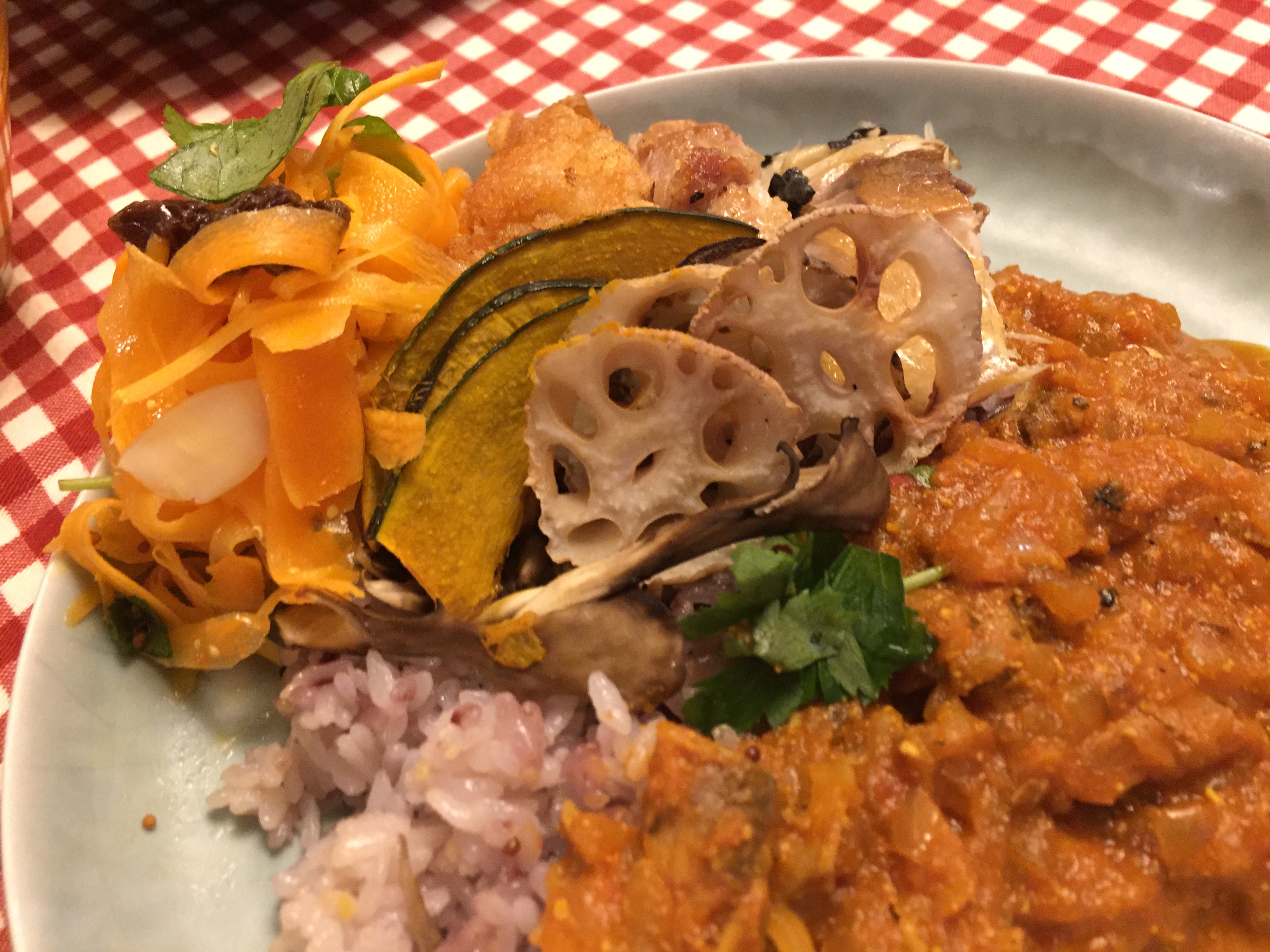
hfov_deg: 61.7
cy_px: 476
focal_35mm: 29
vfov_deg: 48.2
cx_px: 635
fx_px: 1064
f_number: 2.2
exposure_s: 1/15
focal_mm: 4.15
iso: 400
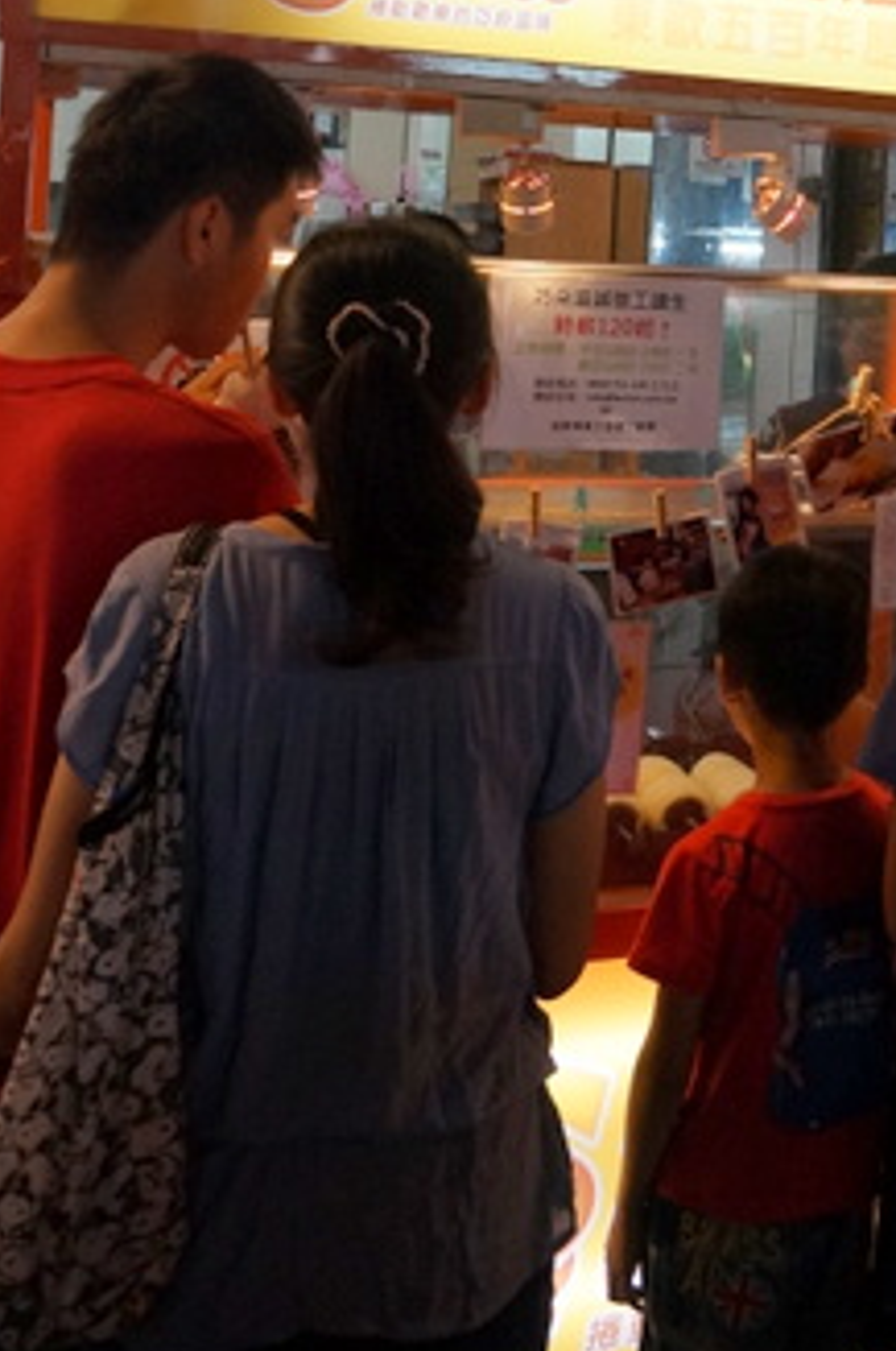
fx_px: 1760
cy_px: 182
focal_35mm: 47
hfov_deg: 27.2
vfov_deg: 39.5
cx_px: 861
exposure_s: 1/160
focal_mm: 16
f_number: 4
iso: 800
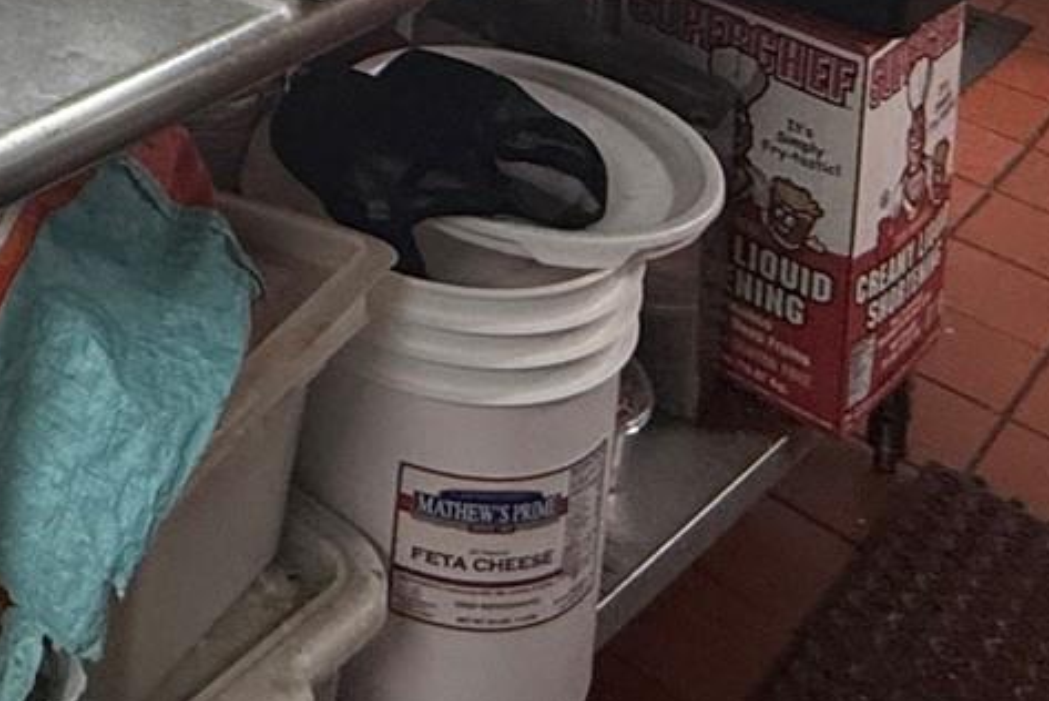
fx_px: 1837
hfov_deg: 28.9
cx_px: -106
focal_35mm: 63
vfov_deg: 16.4
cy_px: -705
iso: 250
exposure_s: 1/120
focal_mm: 2.22
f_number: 2.2
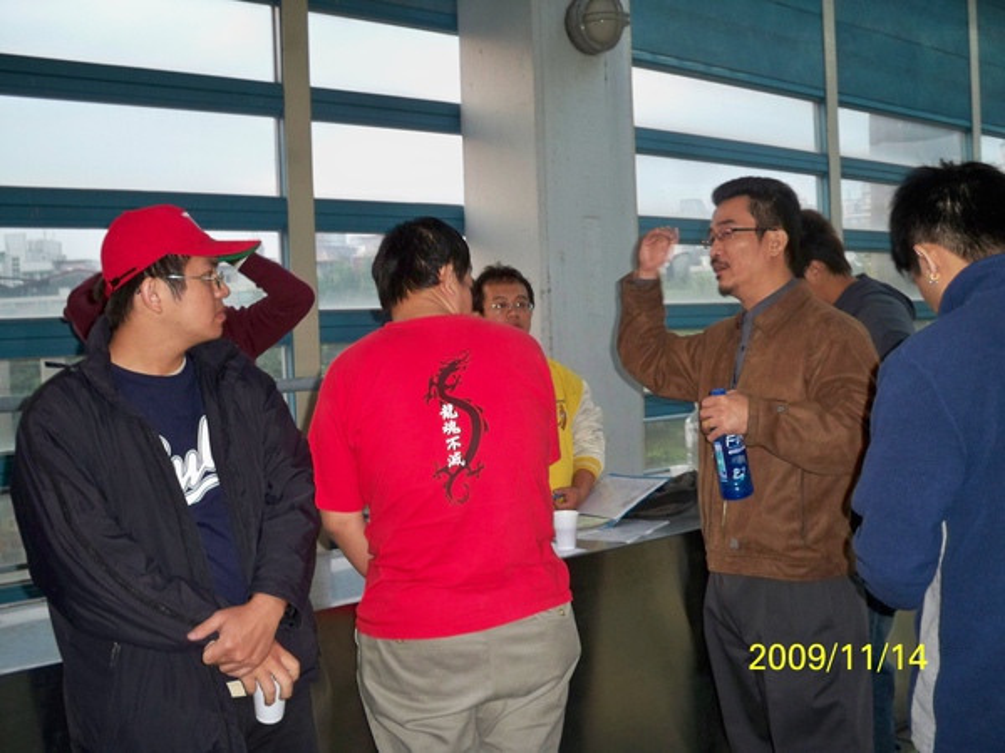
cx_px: 502
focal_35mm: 35
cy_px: 376
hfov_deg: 52.6
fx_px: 1016
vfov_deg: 40.7
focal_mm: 6.3
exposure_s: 1/30
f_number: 3.1
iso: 250
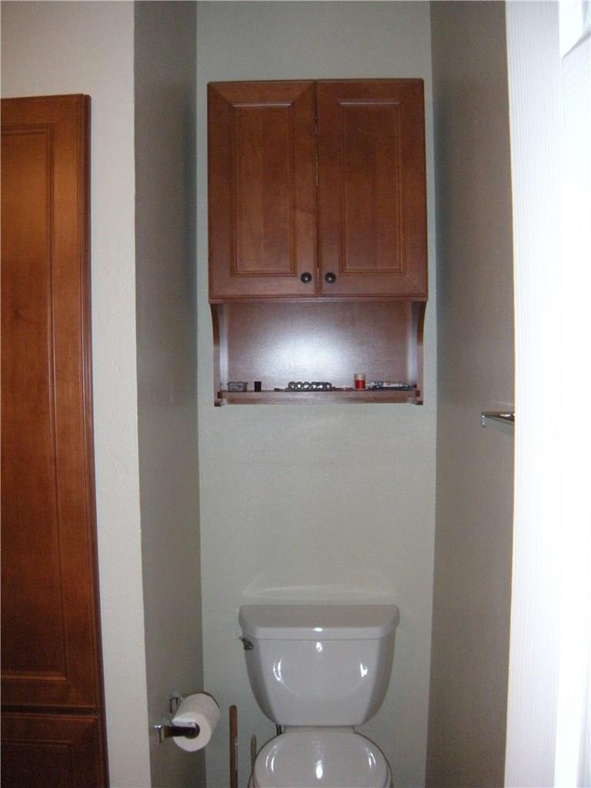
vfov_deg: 52.6
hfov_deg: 40.7
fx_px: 797
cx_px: 296
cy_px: 394
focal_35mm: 35
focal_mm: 5.9
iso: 400
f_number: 3.8
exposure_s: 1/60
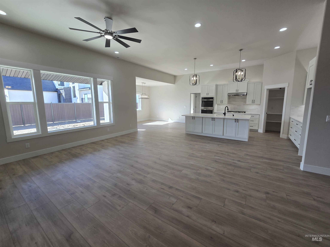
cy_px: 124
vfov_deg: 89.9
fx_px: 124
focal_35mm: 13
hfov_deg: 106.2
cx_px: 165
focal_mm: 2.2
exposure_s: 1/122
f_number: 2.2
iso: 50
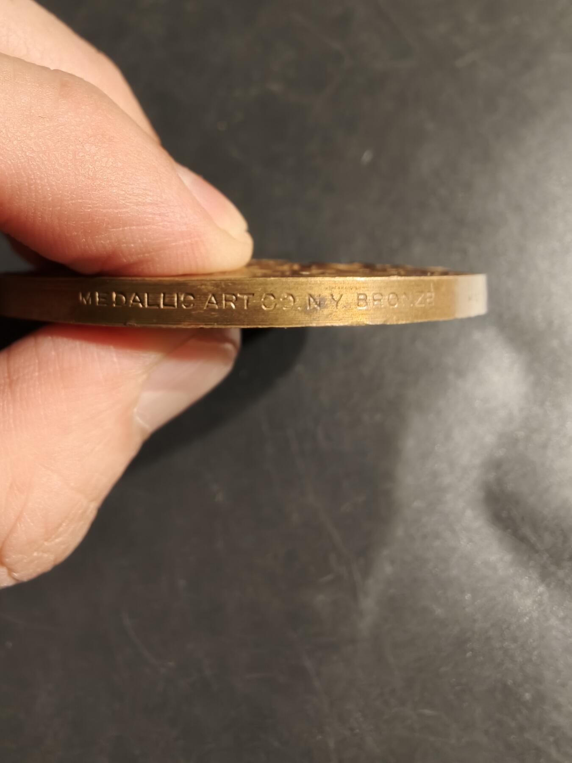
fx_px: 507
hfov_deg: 58.9
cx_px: 286
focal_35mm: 23
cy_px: 382
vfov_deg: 73.9
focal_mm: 2.32
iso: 160
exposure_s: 1/57.7
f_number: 2
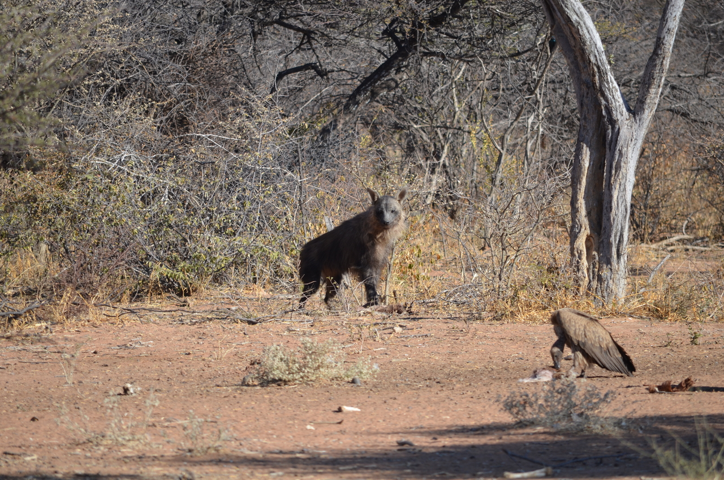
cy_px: 240
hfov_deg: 4.6
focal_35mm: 450
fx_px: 9032
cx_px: 362
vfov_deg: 3.0
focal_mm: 300
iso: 200
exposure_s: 1/640
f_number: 6.3
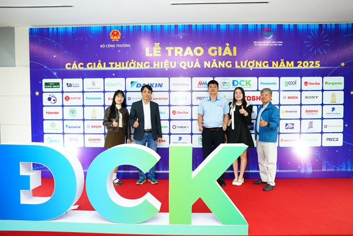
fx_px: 235
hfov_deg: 73.7
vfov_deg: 53.1
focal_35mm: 24
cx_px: 176
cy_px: 118
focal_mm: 24
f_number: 4
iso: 1600
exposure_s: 1/125
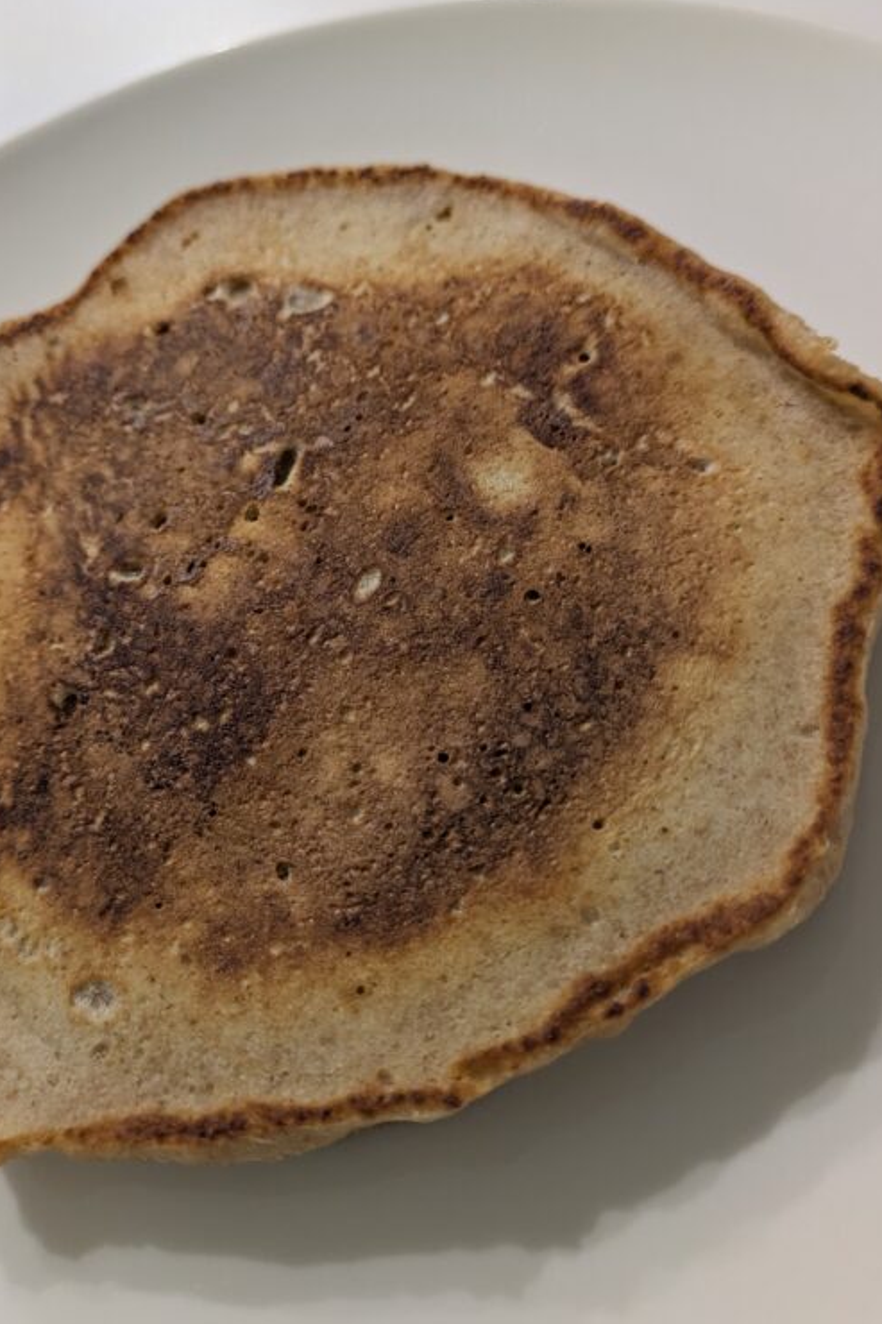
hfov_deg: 36.7
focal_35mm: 36
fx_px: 1324
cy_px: 666
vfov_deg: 53.1
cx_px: 361
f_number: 1.89
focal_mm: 5.43
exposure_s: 1/120
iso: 622
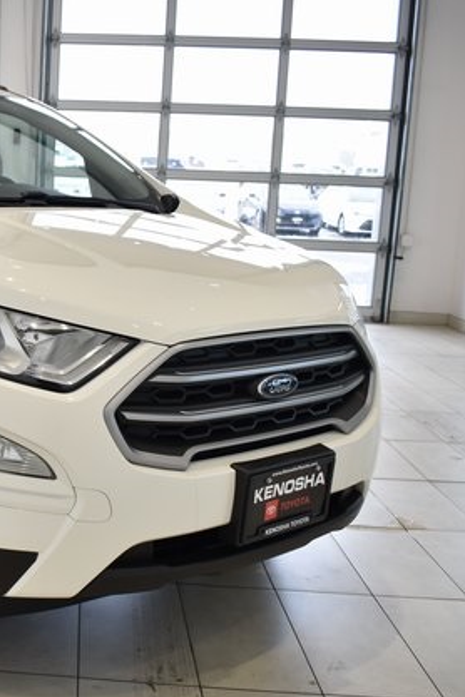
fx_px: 891
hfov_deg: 27.3
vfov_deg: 42.7
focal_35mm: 46
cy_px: 348
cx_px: -15
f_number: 3.8
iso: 100
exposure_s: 1/60
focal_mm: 20
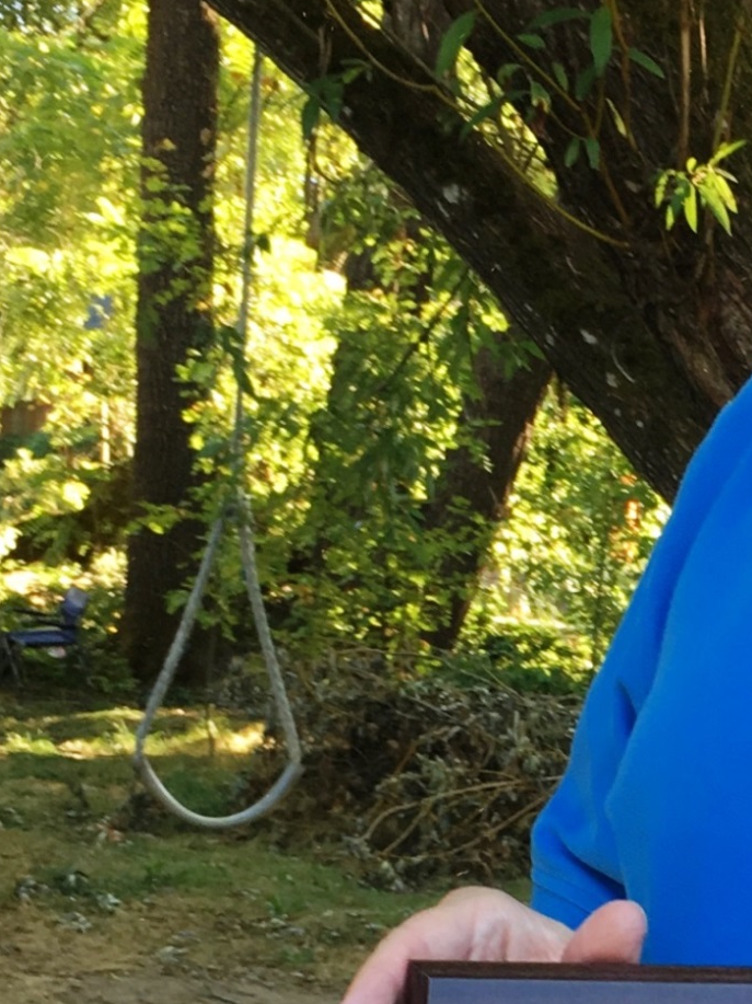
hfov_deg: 15.2
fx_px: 2754
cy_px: 886
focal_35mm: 95
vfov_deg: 20.3
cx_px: 806
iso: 32
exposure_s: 1/60
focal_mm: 4.15
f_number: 2.2
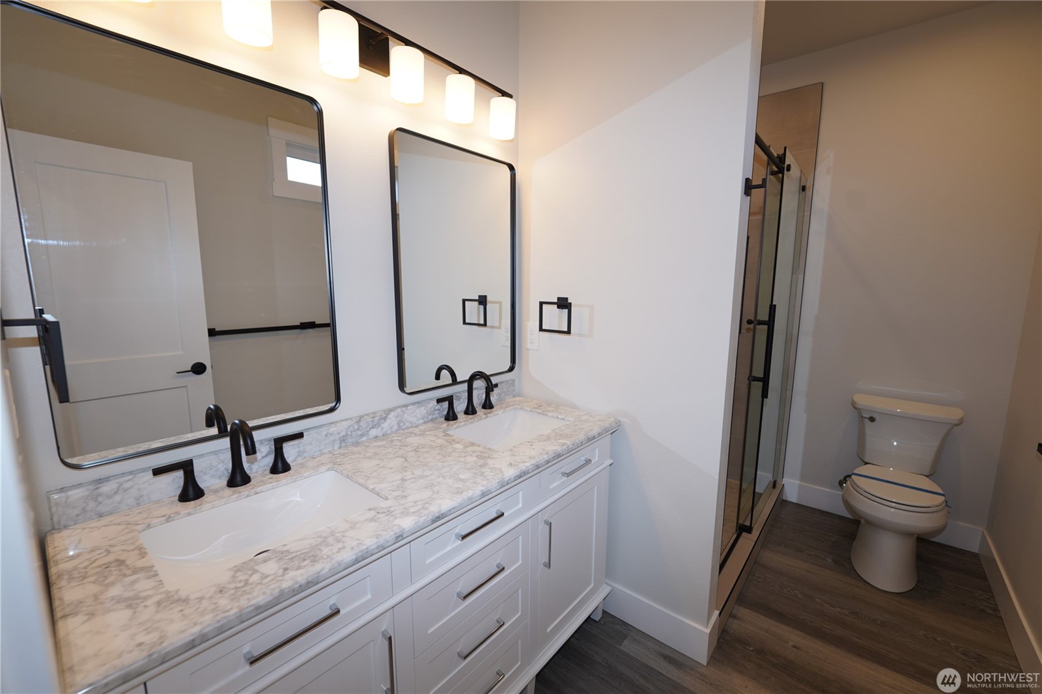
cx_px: 521
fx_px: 405
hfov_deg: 104.3
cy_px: 347
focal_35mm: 14
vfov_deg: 81.2
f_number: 4
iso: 125
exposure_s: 1/60
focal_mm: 14
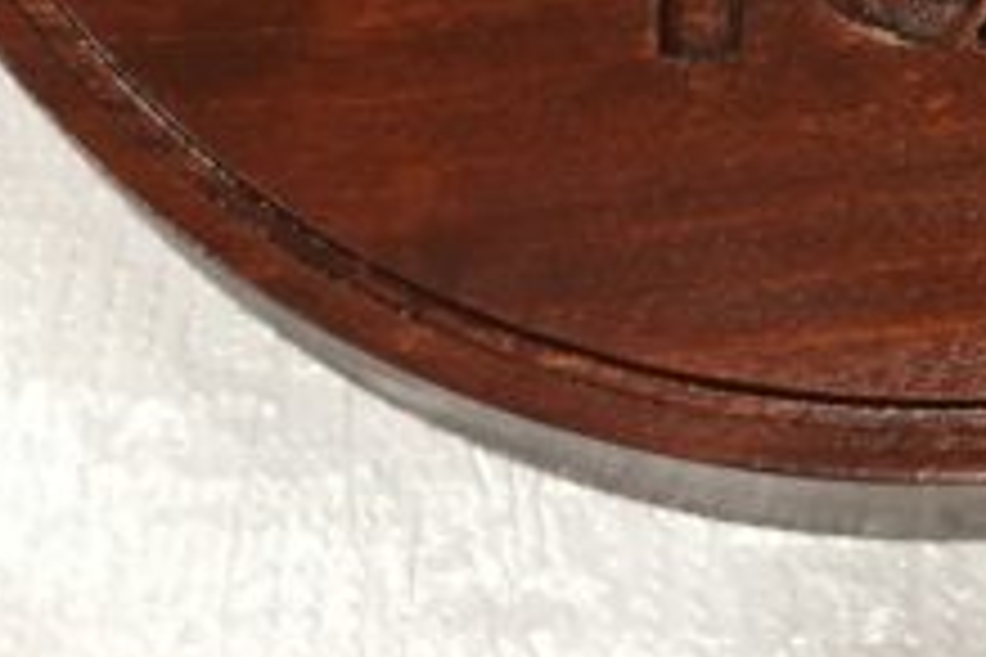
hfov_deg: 18.5
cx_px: 1121
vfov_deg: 11.8
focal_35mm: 106
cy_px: -585
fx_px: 2903
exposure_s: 1/30
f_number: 2.2
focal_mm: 4.15
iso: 64
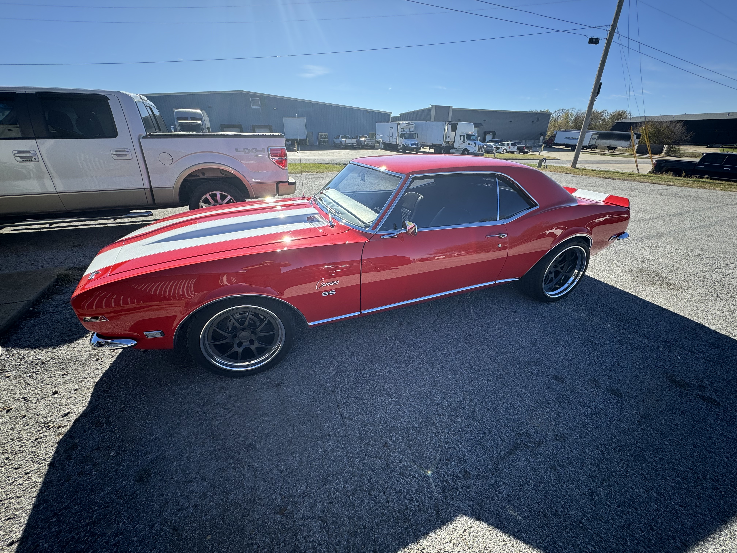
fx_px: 298
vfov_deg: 85.7
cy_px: 276
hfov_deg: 102.1
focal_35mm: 14
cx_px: 368
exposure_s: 1/693
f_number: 2.2
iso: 40
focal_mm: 2.22
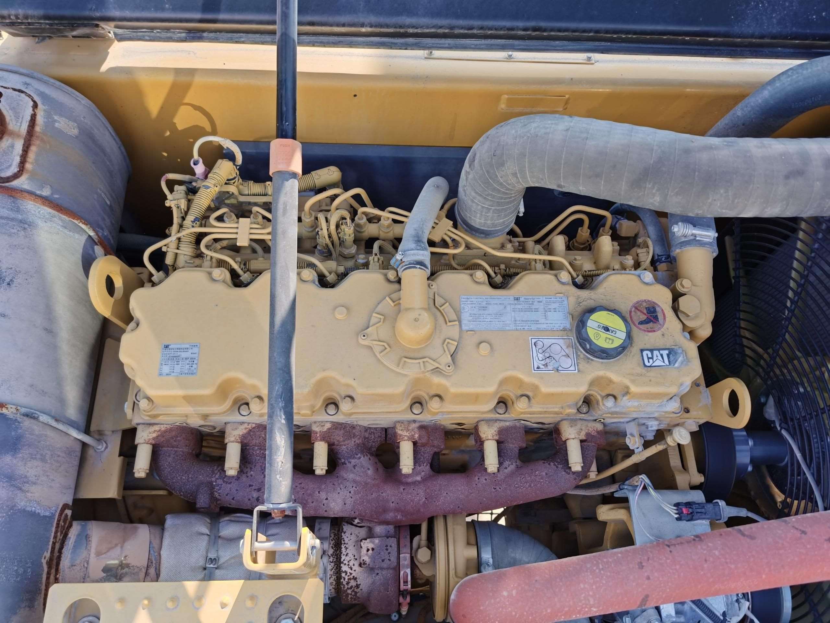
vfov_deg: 51.4
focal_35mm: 27
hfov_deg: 65.3
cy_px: 312
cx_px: 415
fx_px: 647
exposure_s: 1/714
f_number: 1.6
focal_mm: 5.56
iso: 50
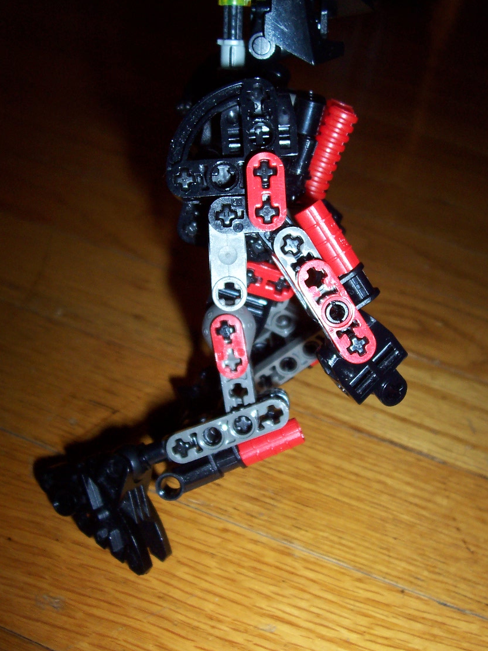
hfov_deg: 36.0
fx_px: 752
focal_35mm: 40
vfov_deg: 46.8
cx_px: 259
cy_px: 318
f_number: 2.8
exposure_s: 1/60
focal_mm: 5.6
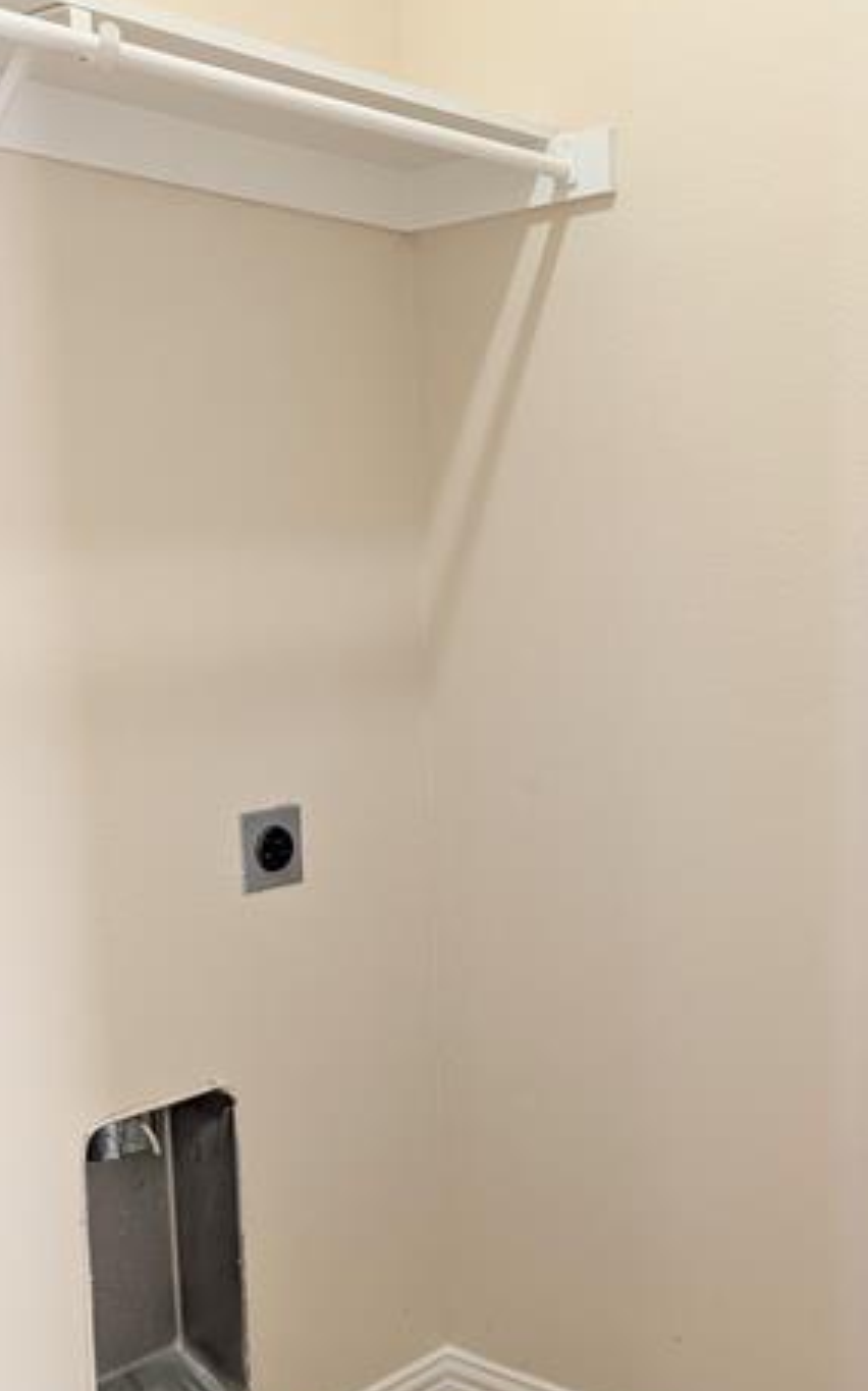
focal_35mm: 43
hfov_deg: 29.7
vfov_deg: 45.9
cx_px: 538
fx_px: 1629
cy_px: 844
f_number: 1.68
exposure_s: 1/25.7
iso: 100
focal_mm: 6.9
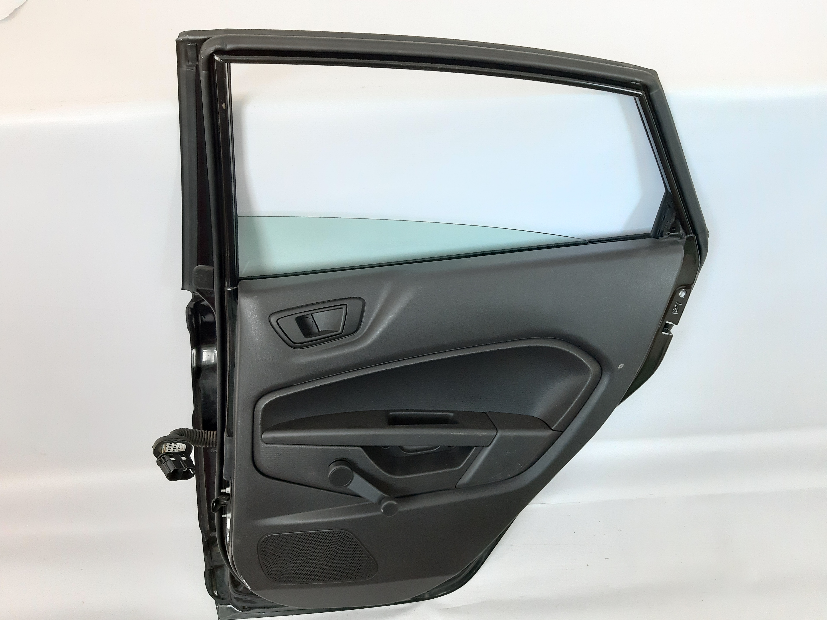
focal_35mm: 27
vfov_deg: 51.4
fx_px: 645
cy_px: 310
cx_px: 414
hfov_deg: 65.3
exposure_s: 1/50
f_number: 1.7
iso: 400
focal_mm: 3.93
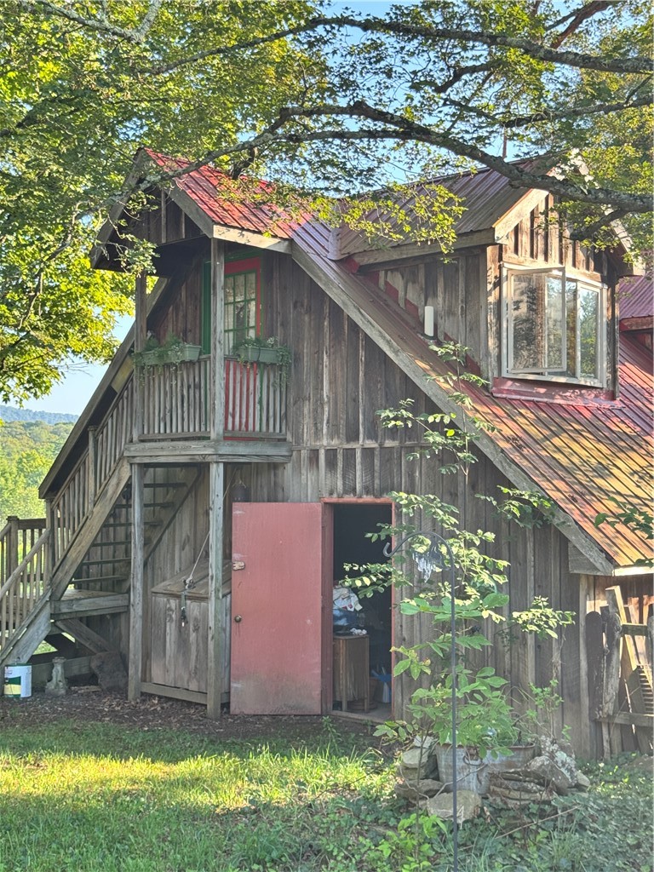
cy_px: 436
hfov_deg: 30.3
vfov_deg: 39.7
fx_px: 1209
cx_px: 327
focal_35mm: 48
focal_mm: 6.76
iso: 64
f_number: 1.78
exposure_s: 1/267
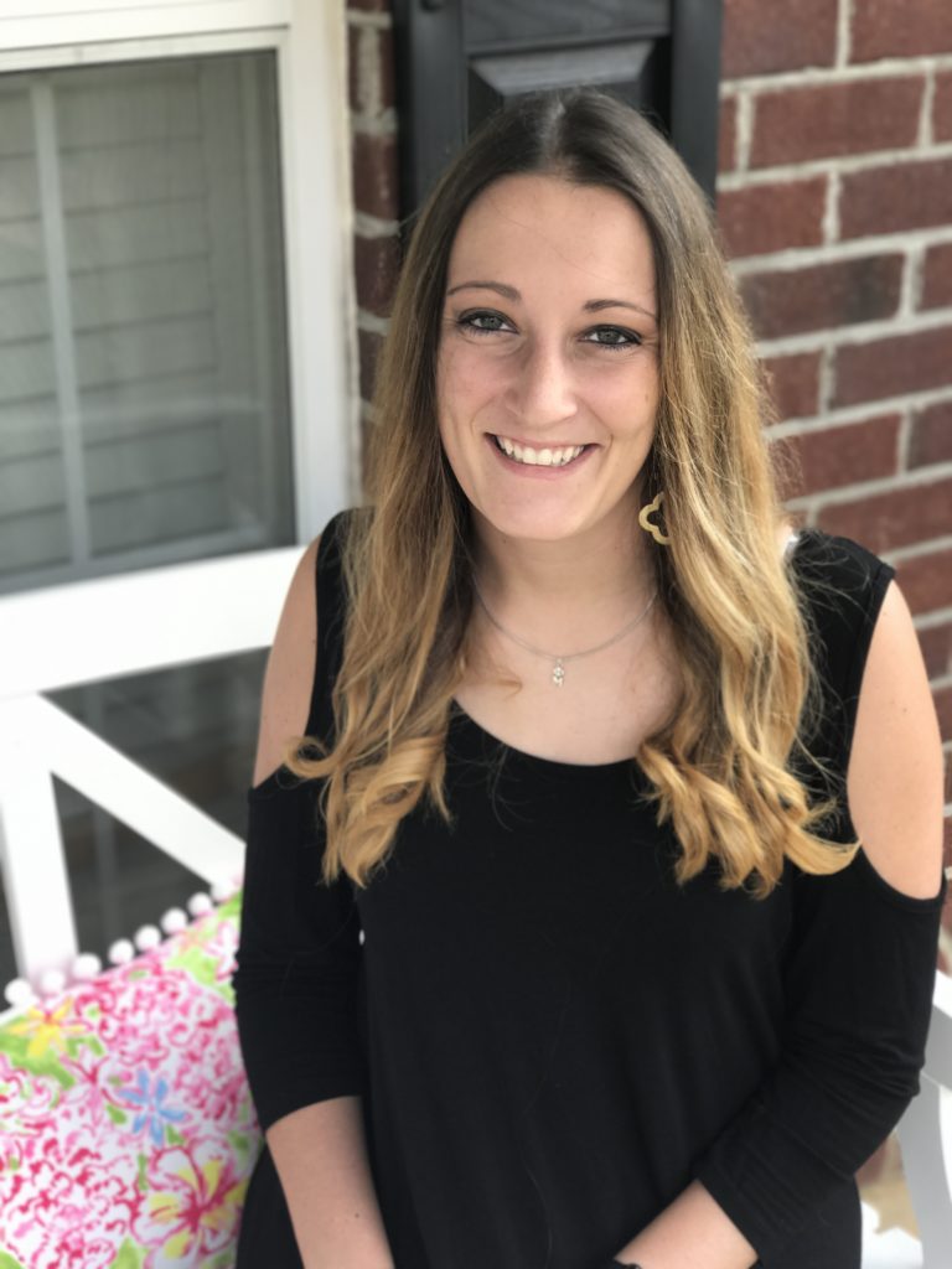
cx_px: 476
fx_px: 2090
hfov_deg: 25.7
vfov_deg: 33.8
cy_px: 634
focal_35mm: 57
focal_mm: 6.6
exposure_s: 1/60
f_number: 2.8
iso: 25
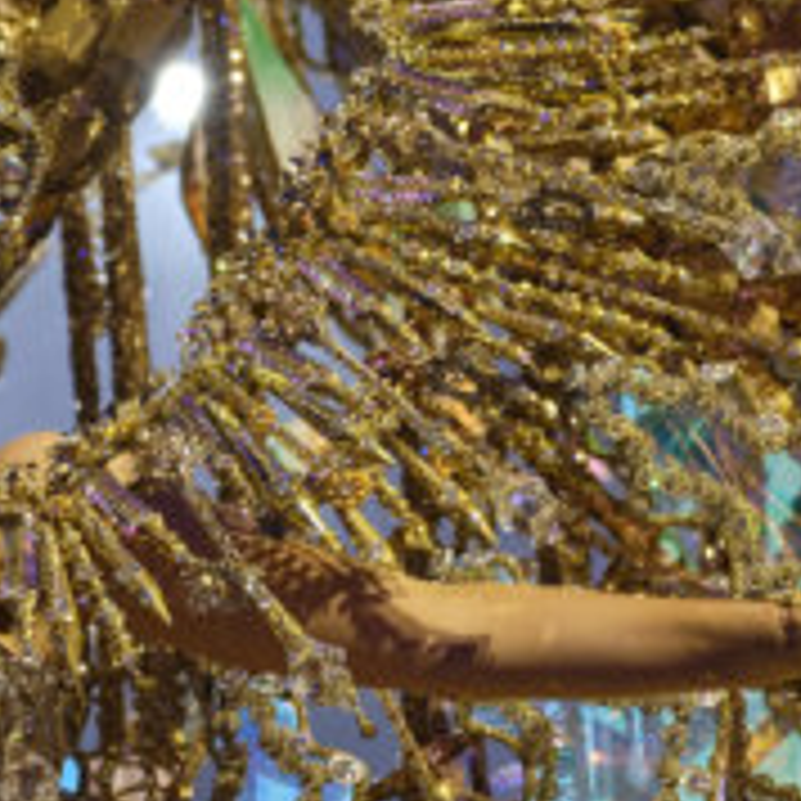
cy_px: -182
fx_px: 10315
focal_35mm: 394
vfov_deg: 4.4
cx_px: -4
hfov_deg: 4.4
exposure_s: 1/320
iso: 1250
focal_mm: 68.7
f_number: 3.6
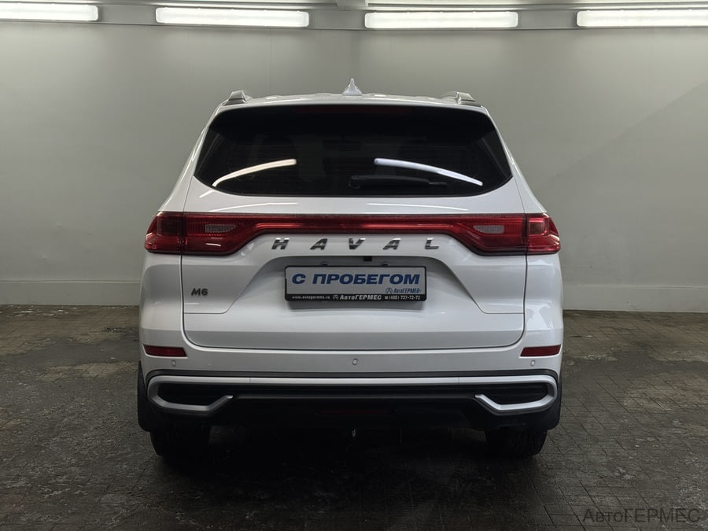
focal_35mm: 48
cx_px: 354
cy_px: 266
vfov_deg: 30.3
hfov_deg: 39.7
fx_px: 982
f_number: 1.78
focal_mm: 6.76
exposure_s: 1/693
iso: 64
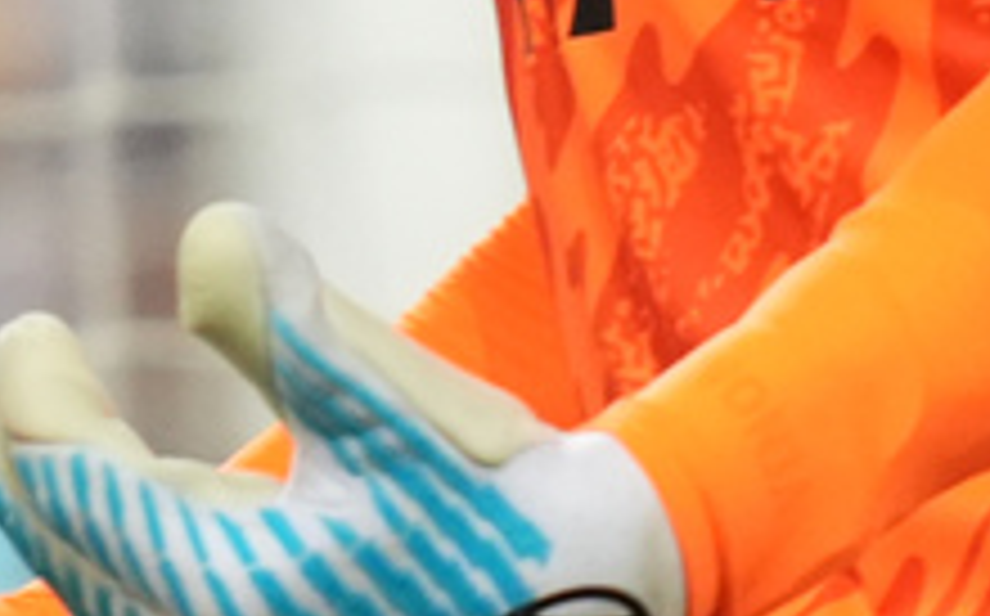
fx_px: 69997
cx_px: 734
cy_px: -542
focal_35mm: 2597
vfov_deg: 0.5
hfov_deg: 0.8
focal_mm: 400
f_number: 2.8
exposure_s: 1/1250
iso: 2500
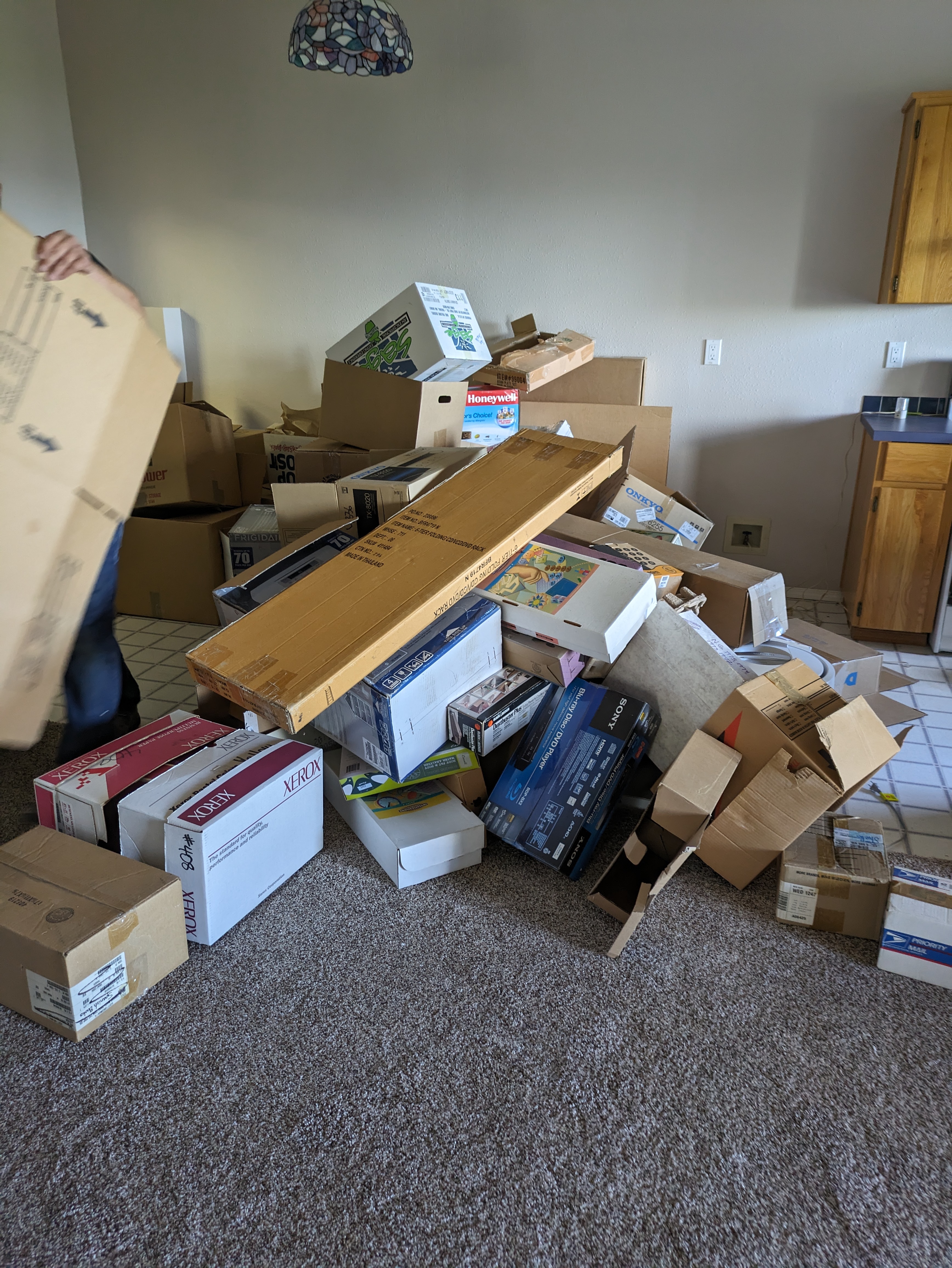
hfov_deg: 54.9
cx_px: 476
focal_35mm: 25
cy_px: 634
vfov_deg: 69.4
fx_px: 916
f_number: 1.89
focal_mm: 5.43
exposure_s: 1/40
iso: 162
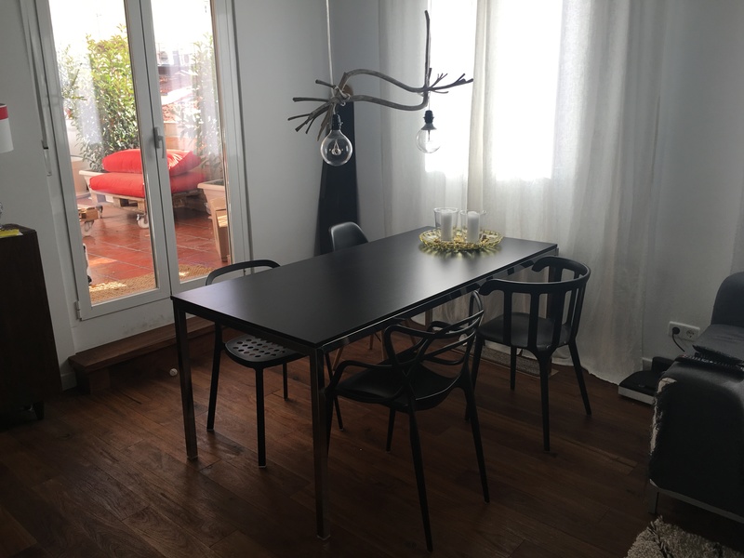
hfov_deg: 61.7
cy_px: 279
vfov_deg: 48.2
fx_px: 623
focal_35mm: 29
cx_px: 372
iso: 25
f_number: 2.2
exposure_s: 1/122
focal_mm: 4.15
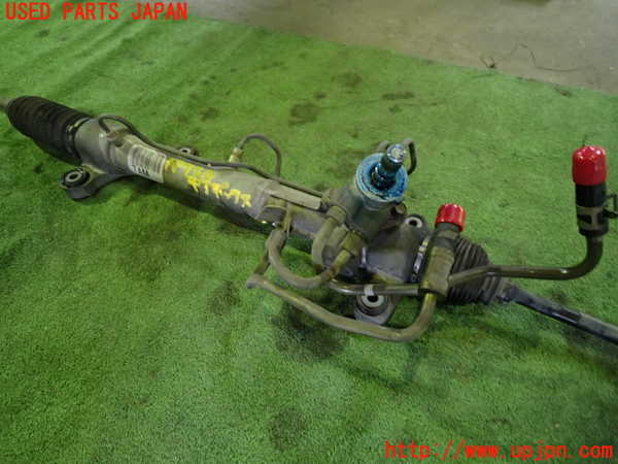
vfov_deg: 54.9
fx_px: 446
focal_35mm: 25
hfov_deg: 69.4
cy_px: 232
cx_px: 309
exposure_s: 1/30
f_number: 2
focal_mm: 4.5
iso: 400
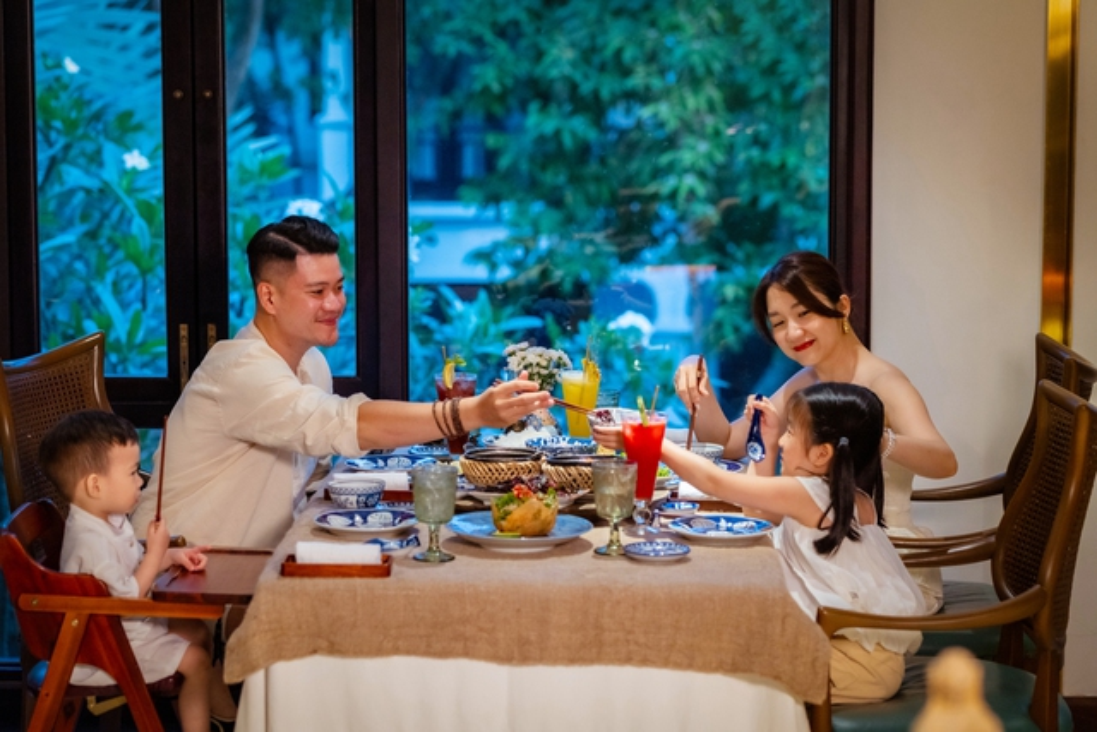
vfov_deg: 16.1
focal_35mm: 85
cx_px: 548
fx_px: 2591
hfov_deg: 23.9
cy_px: 366
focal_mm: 85
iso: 800
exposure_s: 1/125
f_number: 2.8
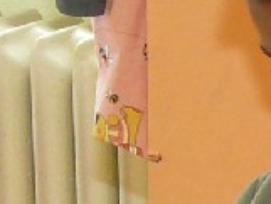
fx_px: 3737
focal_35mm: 477
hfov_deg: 4.1
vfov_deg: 3.1
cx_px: 343
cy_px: 266
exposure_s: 1/40
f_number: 3.2
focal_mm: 10.5
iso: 200
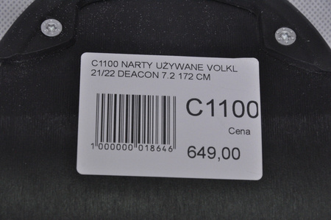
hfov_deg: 13.1
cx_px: 166
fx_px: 1447
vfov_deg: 8.7
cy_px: 110
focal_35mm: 158
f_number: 9.5
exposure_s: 1/125
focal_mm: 105
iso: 3200
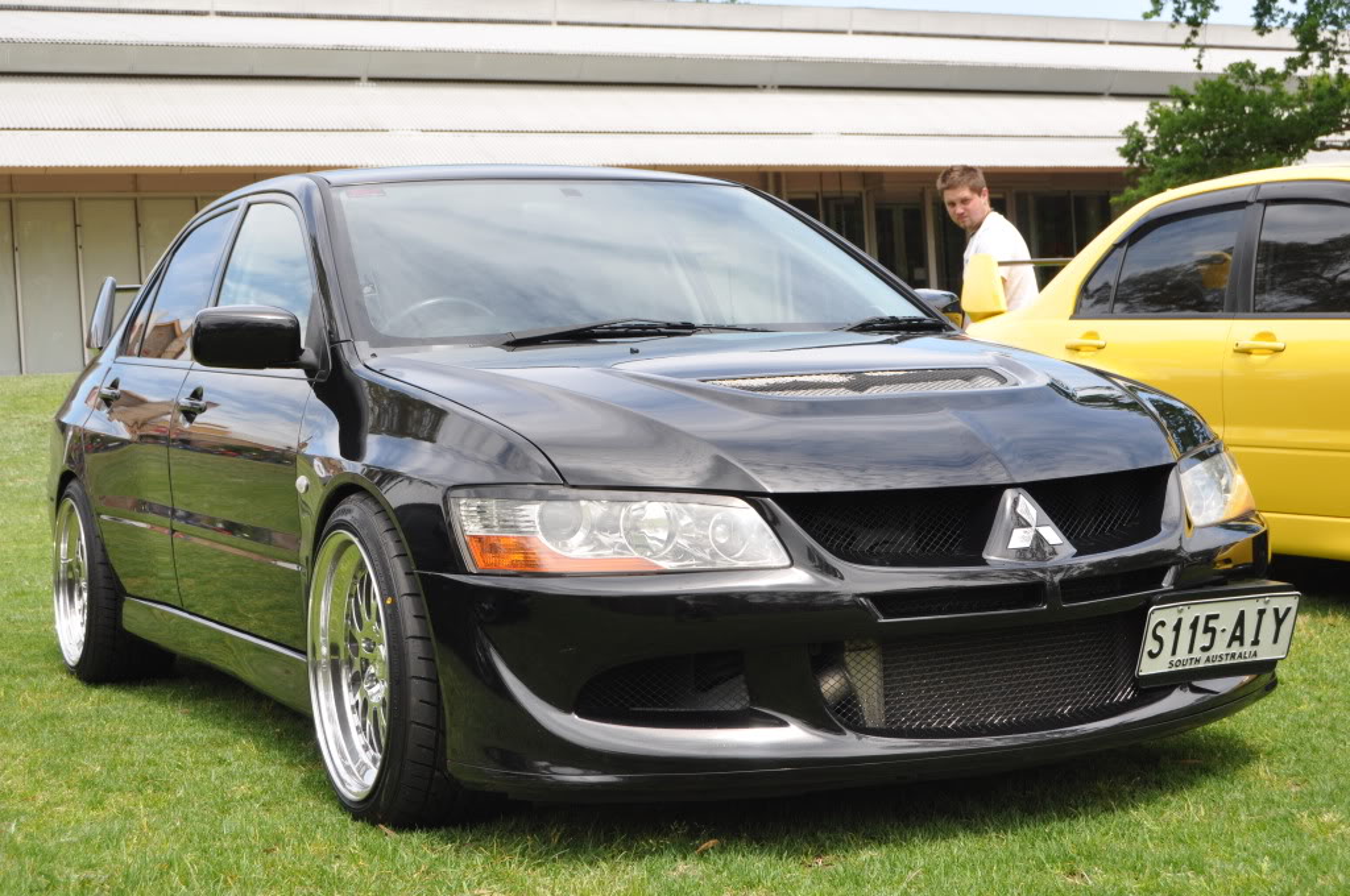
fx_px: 2135
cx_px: 675
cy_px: 448
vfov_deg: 23.7
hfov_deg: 35.1
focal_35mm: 57
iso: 400
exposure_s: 1/400
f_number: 10
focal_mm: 38
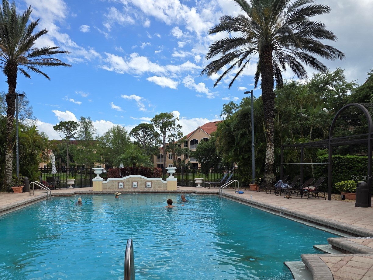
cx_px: 136
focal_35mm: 30
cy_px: 177
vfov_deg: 46.3
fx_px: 323
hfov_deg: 59.1
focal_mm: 6.3
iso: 12
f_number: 1.7
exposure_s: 1/720
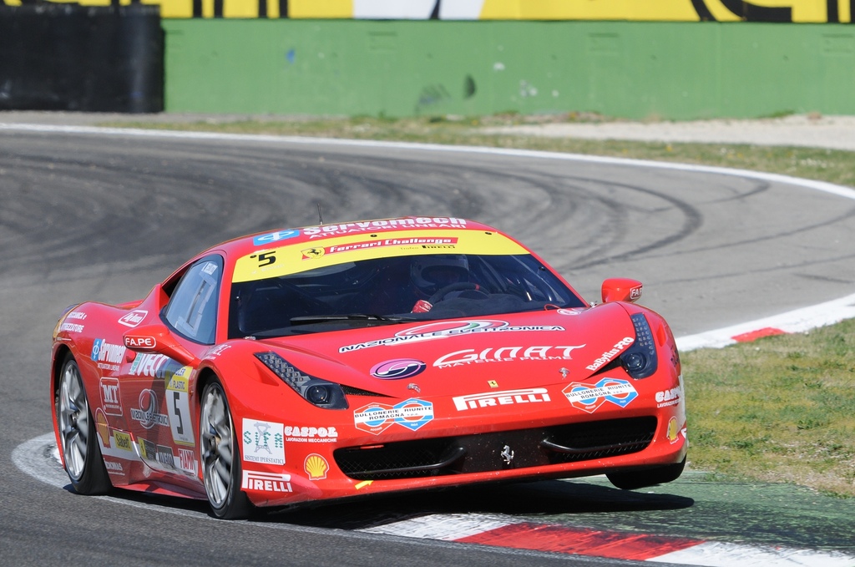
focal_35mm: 600
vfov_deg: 2.3
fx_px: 14225
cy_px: 284
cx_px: 428
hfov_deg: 3.4
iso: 400
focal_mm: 400
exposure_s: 1/1000
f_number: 8
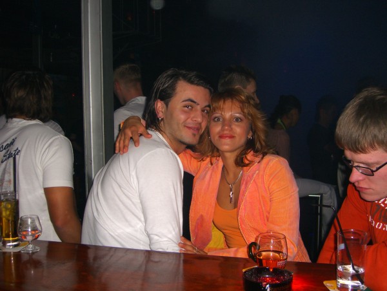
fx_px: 425
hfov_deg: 49.0
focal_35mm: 38
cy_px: 146
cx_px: 194
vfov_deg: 37.7
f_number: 2.8
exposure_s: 1/60
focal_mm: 7.9
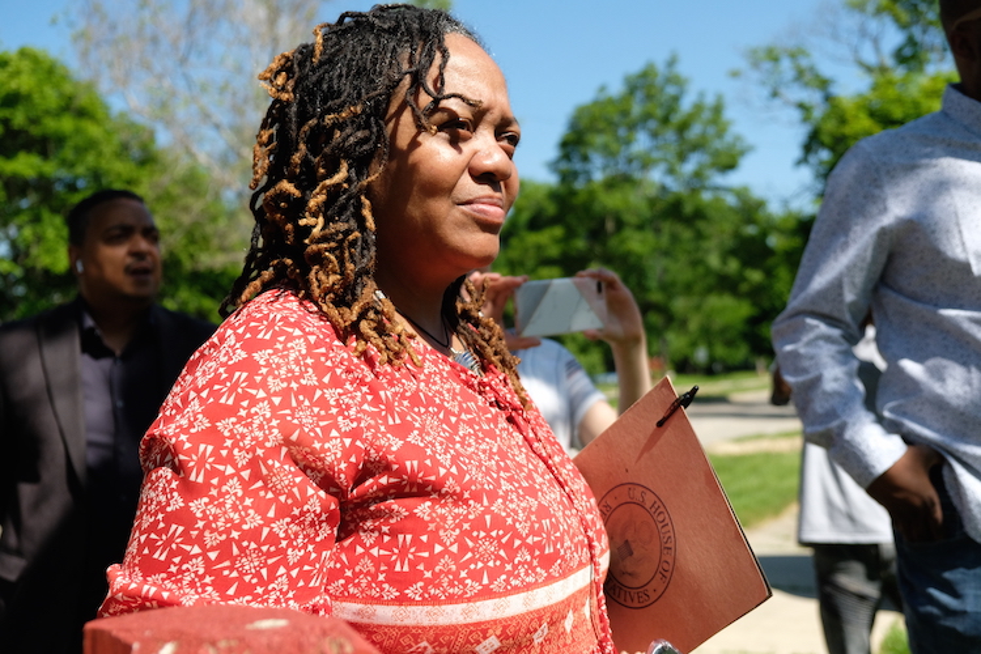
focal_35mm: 42
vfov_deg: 31.9
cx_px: 490
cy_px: 327
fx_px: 1144
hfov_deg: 46.4
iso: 1000
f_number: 3.2
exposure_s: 1/8000
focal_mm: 27.7
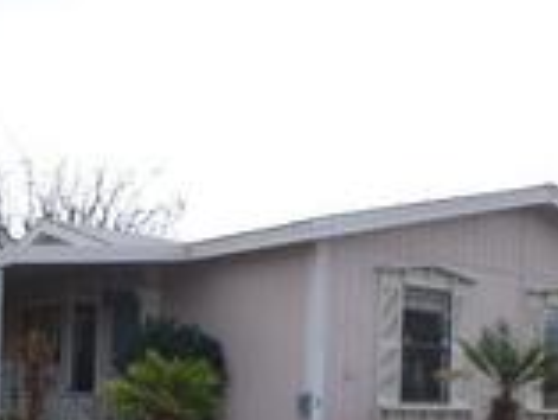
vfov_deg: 25.7
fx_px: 887
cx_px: 220
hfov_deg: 34.8
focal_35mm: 55
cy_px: 388
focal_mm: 4.5
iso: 100
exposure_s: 1/1000
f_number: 3.1
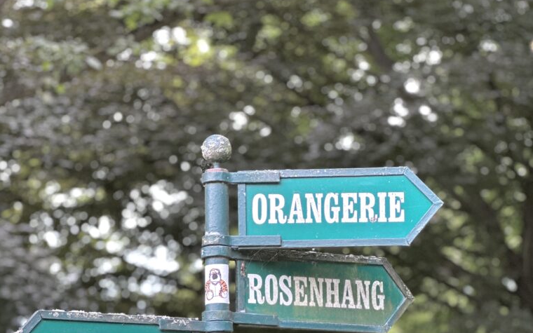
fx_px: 1598
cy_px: 340
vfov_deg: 11.8
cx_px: 268
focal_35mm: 110
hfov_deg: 18.9
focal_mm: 9
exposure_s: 1/121
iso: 160
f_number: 2.8
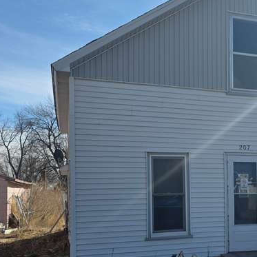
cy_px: 171
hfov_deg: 33.1
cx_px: 225
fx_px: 412
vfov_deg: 34.4
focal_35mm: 49
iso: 80
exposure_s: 1/5958
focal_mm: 6.3
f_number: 1.7
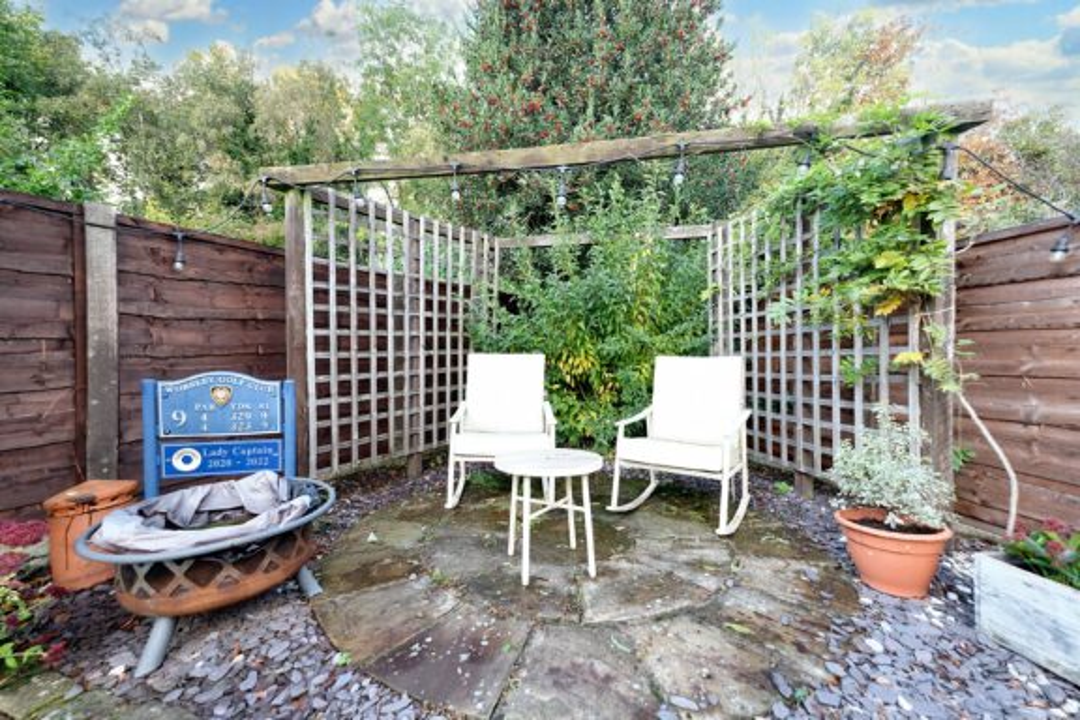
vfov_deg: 77.3
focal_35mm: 15
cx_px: 540
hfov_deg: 100.4
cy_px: 360
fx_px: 450
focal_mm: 10
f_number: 4
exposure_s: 1/60
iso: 250
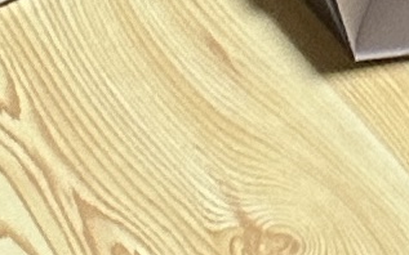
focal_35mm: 108
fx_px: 1204
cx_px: 424
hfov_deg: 18.7
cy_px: -276
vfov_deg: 10.9
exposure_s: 1/60
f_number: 1.78
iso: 200
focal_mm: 6.86
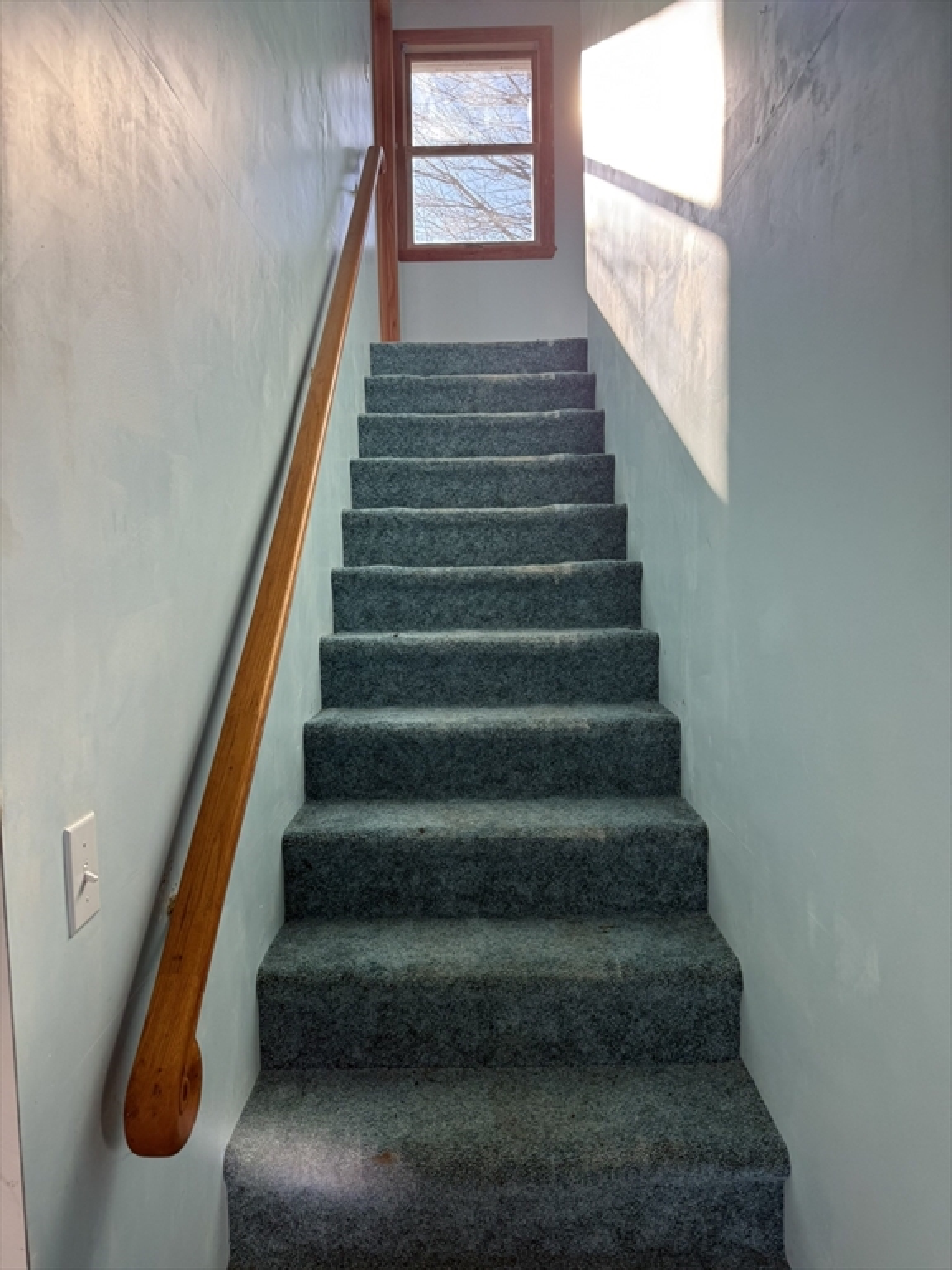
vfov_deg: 71.6
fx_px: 880
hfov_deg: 56.8
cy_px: 635
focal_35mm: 24
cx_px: 476
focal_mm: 6.76
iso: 100
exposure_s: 1/374
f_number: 1.78
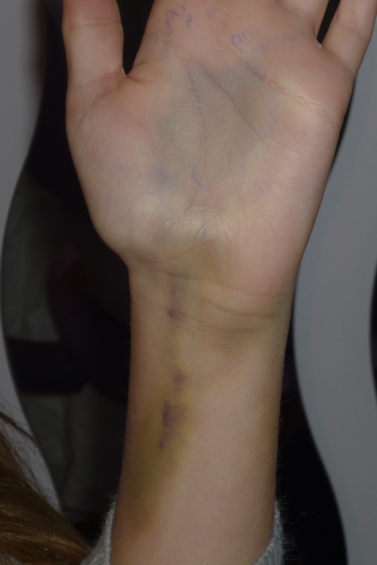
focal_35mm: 130
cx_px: 279
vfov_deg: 15.8
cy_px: 282
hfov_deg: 10.5
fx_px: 2042
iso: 100
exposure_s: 1/60
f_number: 4.8
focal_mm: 15.3
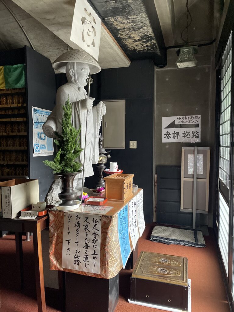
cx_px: 117
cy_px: 156
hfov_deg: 53.1
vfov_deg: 67.3
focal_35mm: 26
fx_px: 234
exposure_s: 1/50
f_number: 1.6
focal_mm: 4.2
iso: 500
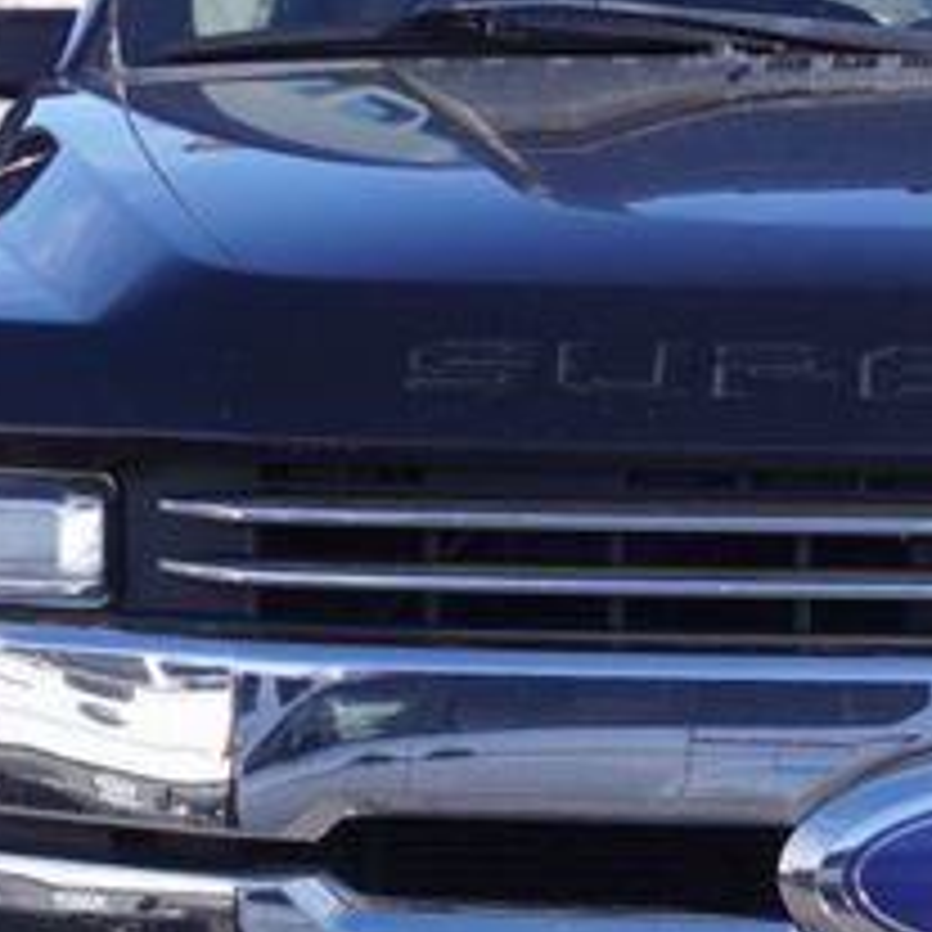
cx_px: 1117
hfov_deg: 10.1
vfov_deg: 10.2
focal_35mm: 170
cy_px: 914
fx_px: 5181
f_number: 7.1
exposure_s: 1/160
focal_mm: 27
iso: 100
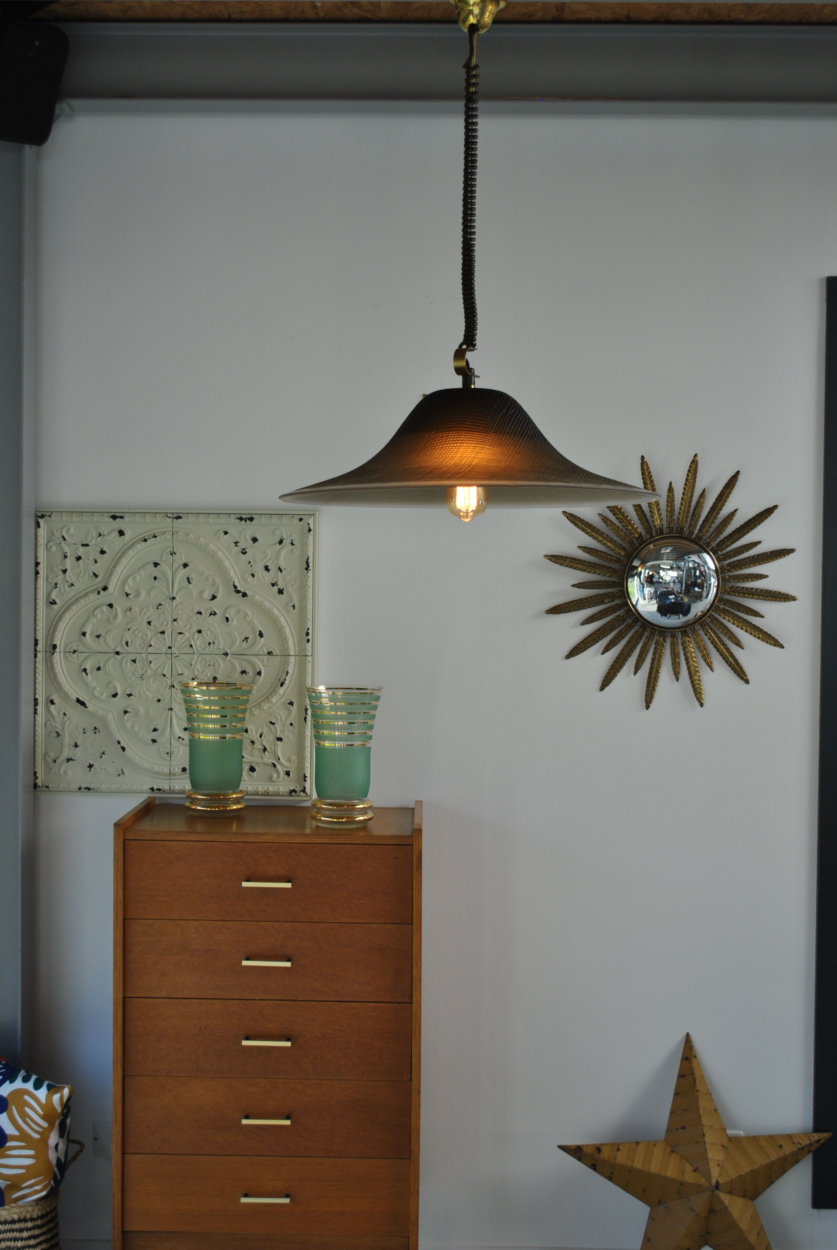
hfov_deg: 28.2
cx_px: 418
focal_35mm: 48
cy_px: 625
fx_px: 1669
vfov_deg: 41.1
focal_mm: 32
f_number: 5.6
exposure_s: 1/125
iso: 200
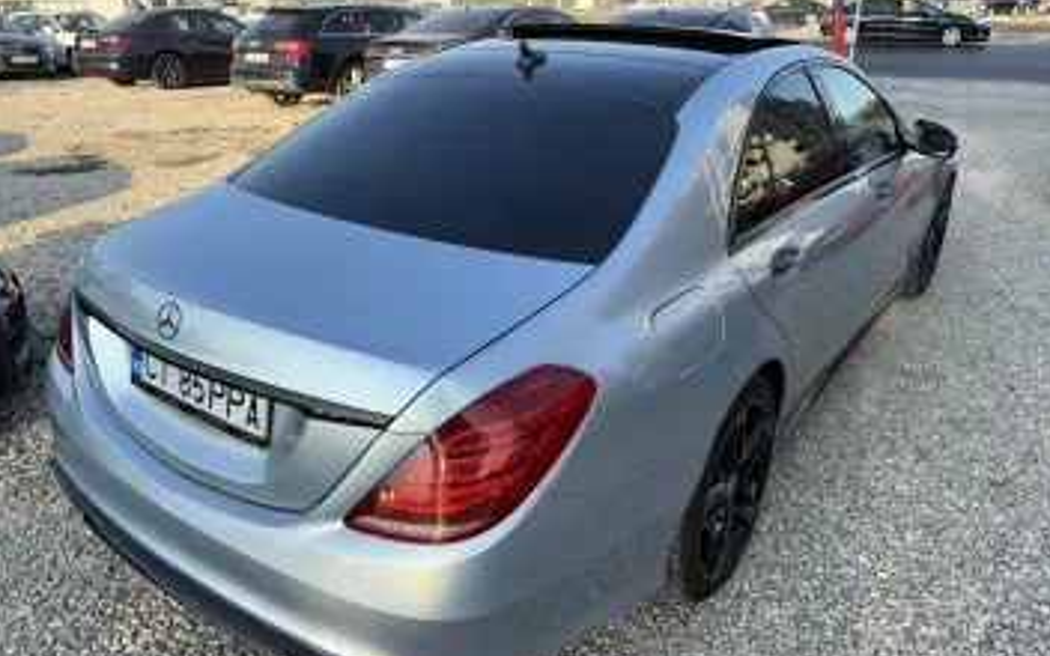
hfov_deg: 70.4
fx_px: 744
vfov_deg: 47.6
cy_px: 337
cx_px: 525
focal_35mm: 26
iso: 100
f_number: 1.78
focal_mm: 6.76
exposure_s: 1/1174
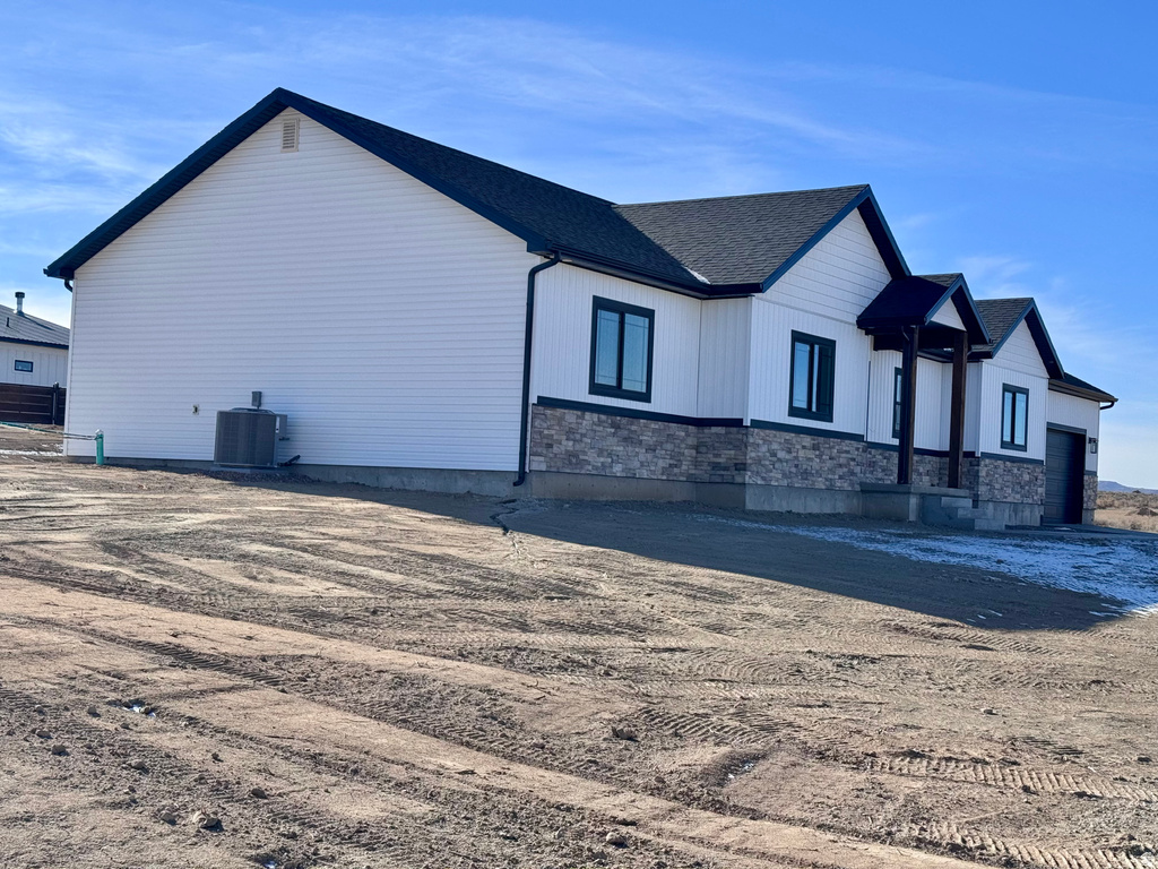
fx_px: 1606
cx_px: 579
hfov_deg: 39.7
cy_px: 434
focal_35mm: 48
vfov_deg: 30.3
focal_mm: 6.76
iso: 64
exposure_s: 1/4975
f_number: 1.78
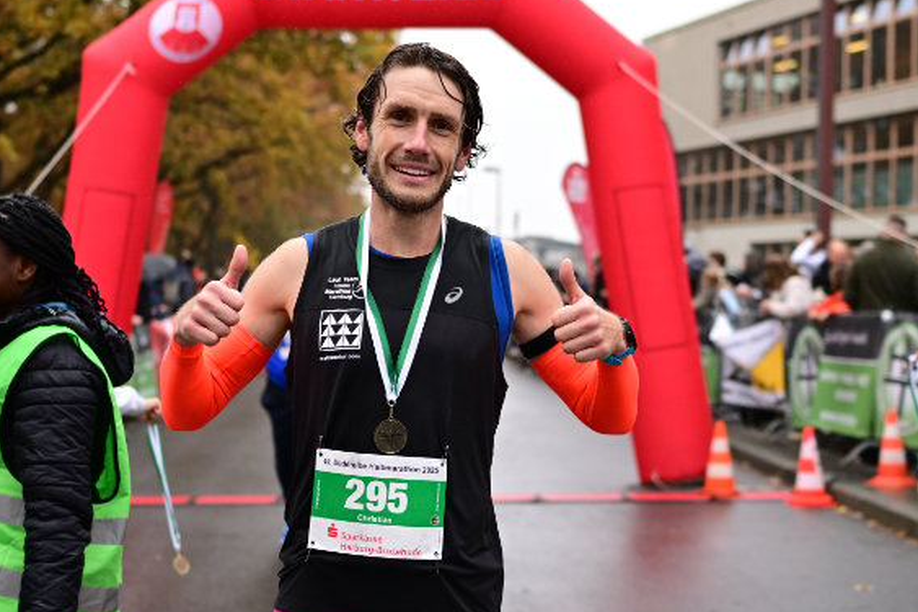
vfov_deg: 24.2
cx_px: 404
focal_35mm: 56
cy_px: 310
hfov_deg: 35.6
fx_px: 1427
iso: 400
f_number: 2.2
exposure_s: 1/800
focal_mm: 35
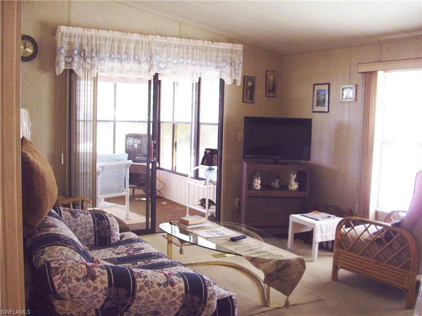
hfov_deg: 49.0
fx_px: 463
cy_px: 158
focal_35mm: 38
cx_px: 211
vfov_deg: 37.7
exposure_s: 1/80
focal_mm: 7.9
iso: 200
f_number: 2.8
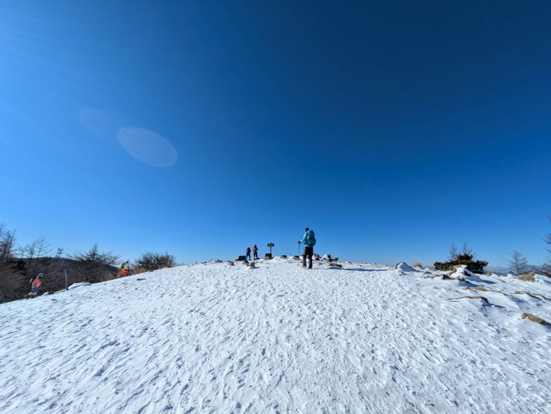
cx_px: 276
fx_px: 223
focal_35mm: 14
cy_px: 207
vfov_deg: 85.7
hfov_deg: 102.0
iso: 47
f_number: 2.2
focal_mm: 1.83
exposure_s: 1/3012
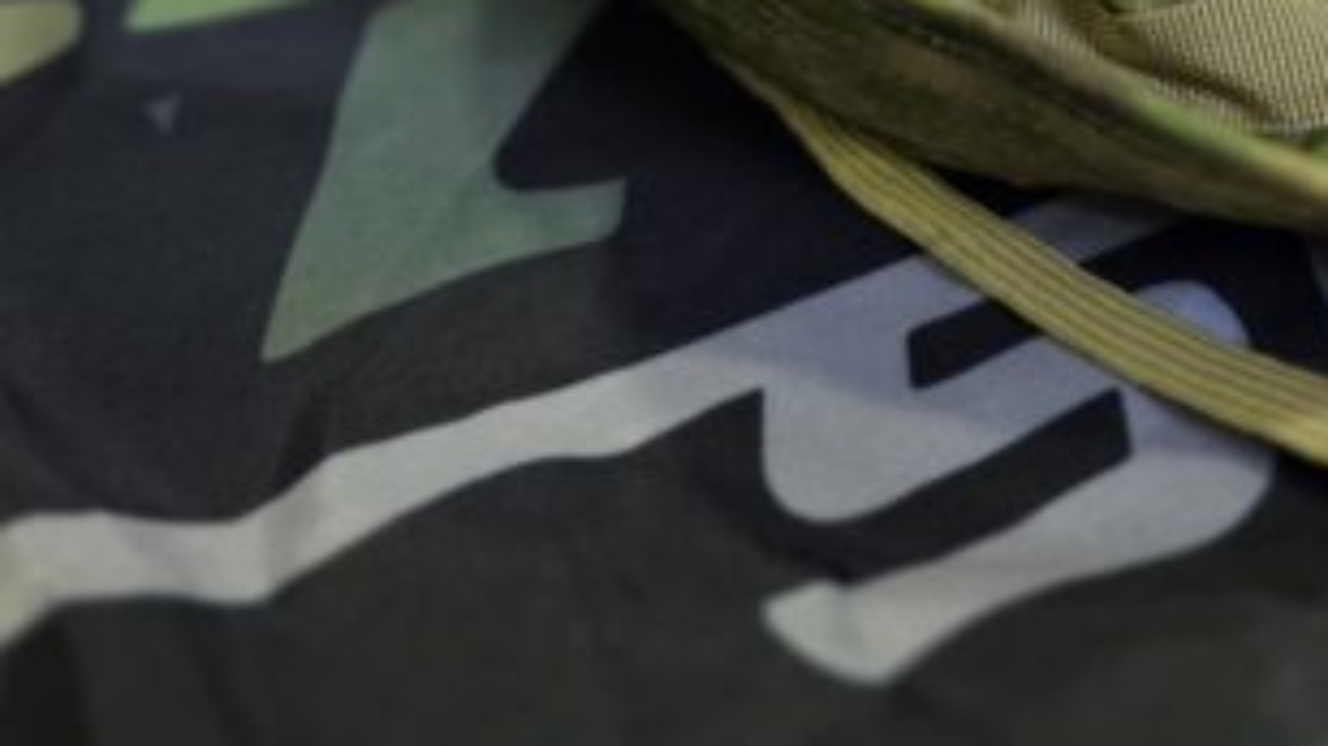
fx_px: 2288
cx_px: 1156
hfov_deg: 31.1
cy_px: -586
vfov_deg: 15.8
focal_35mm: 65
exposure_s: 1/120
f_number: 1.7
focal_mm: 6.3
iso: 200
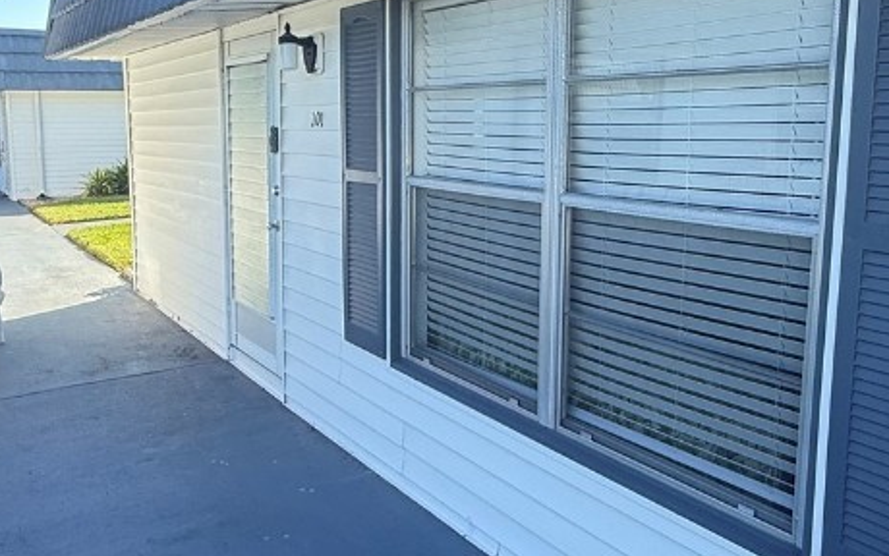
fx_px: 800
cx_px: 385
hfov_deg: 57.9
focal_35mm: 33
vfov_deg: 38.2
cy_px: 218
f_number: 2.2
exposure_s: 1/419
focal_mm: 2.22
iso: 64
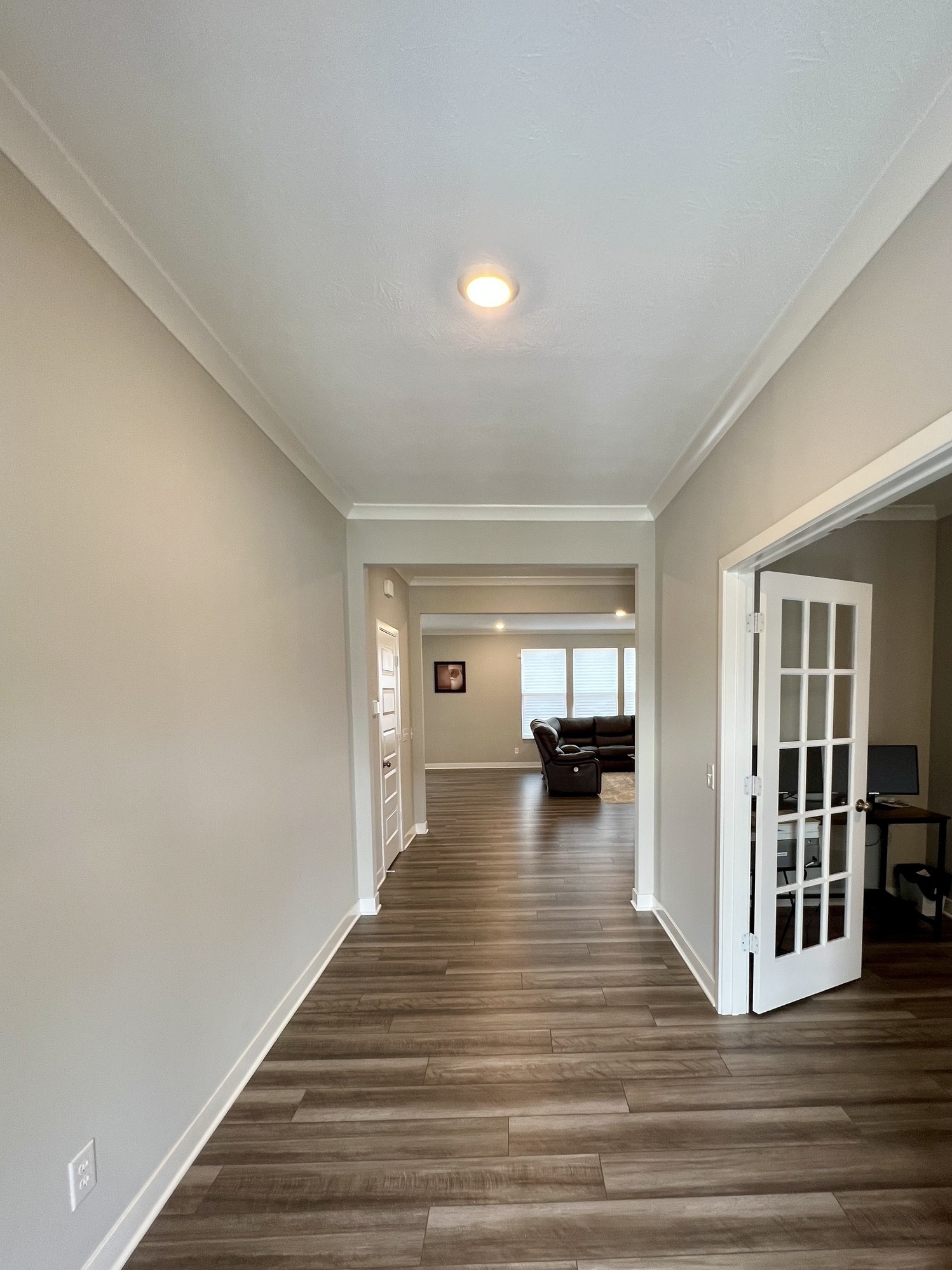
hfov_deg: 81.4
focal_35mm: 15
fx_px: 550
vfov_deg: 97.4
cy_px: 732
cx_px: 531
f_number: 1.8
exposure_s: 1/60
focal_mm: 1.57
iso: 125
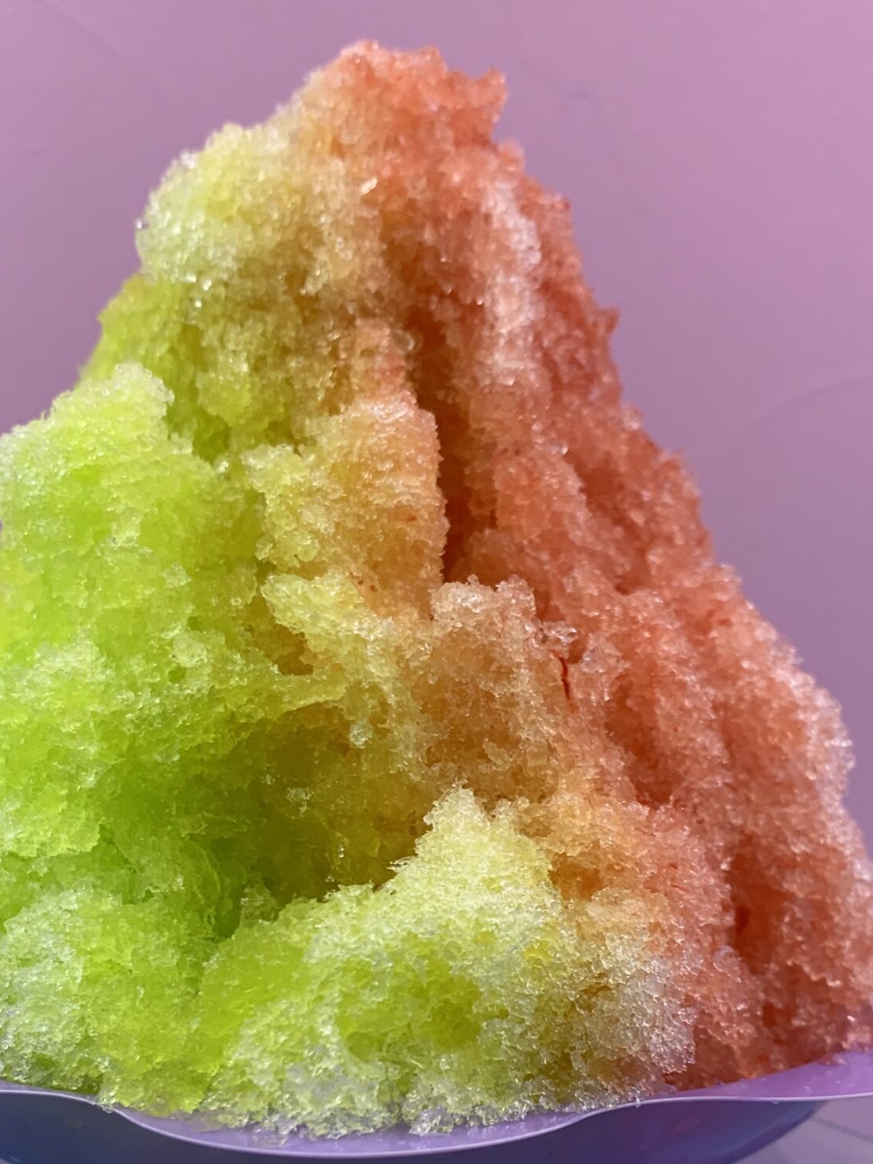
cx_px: 434
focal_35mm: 45
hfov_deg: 32.2
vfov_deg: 41.2
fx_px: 1513
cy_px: 836
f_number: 1.8
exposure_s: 1/120
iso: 80
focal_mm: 4.25
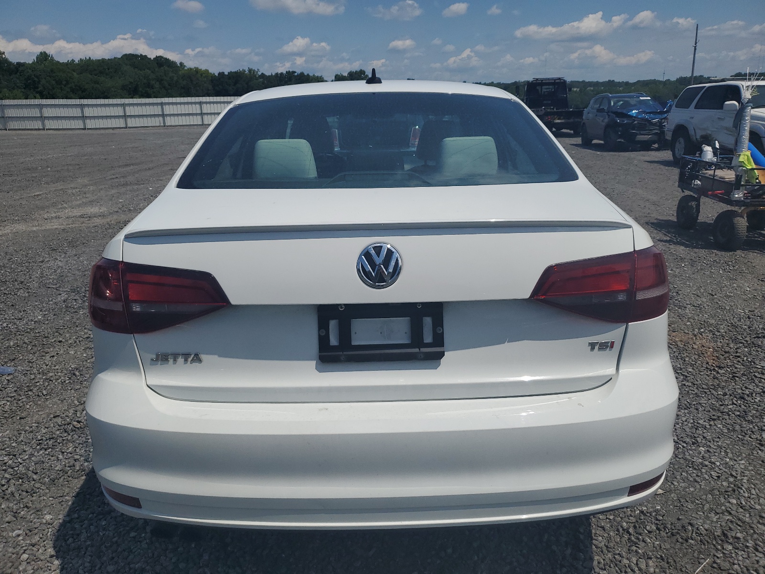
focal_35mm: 26
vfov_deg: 53.1
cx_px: 382
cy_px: 287
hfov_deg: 67.3
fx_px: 575
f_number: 1.5
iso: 50
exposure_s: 1/10000
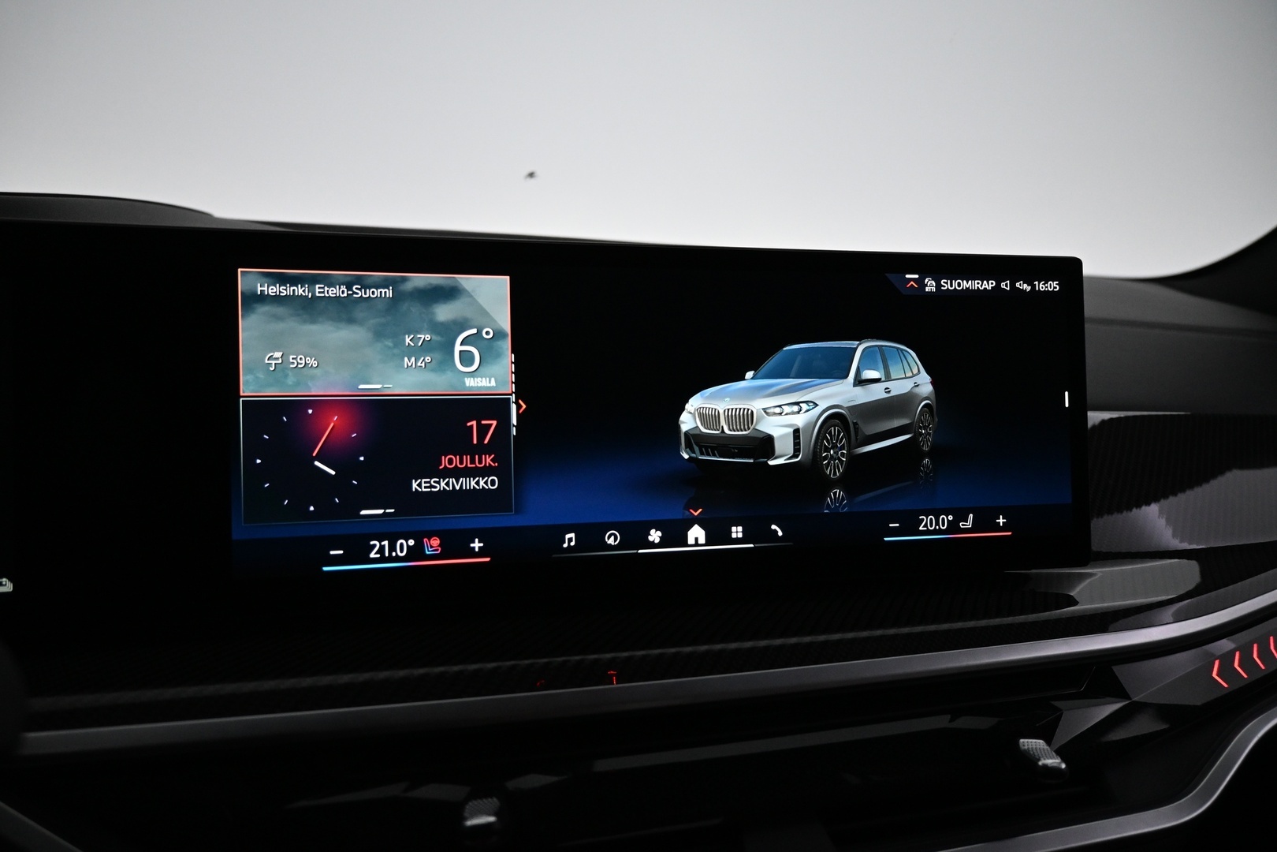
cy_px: 426
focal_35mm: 24
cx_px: 638
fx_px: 851
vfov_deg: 53.1
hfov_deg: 73.7
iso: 1800
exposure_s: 1/125
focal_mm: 16
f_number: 3.5
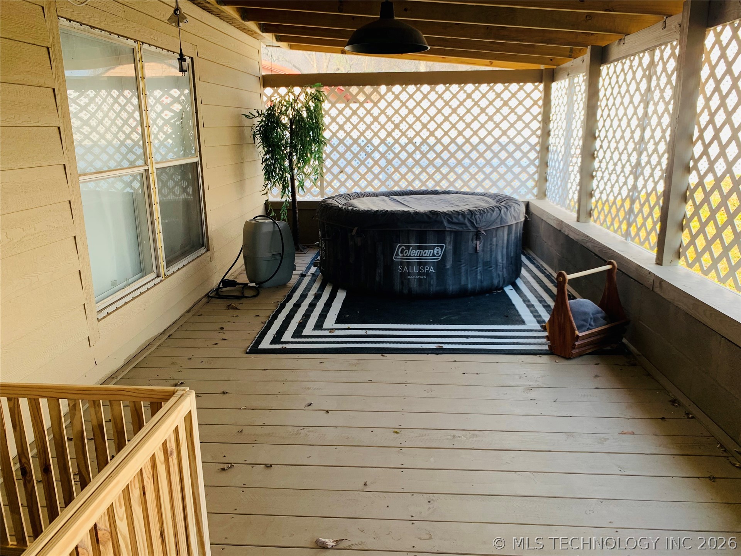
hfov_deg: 67.3
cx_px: 370
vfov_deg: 53.1
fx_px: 557
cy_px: 278
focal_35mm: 26
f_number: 1.8
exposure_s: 1/122
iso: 32
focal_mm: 4.25
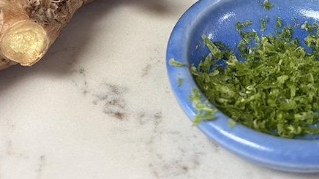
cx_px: 193
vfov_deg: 17.1
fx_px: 550
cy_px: -72
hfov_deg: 32.3
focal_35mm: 65
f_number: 1.5
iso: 160
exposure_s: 1/60
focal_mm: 5.7
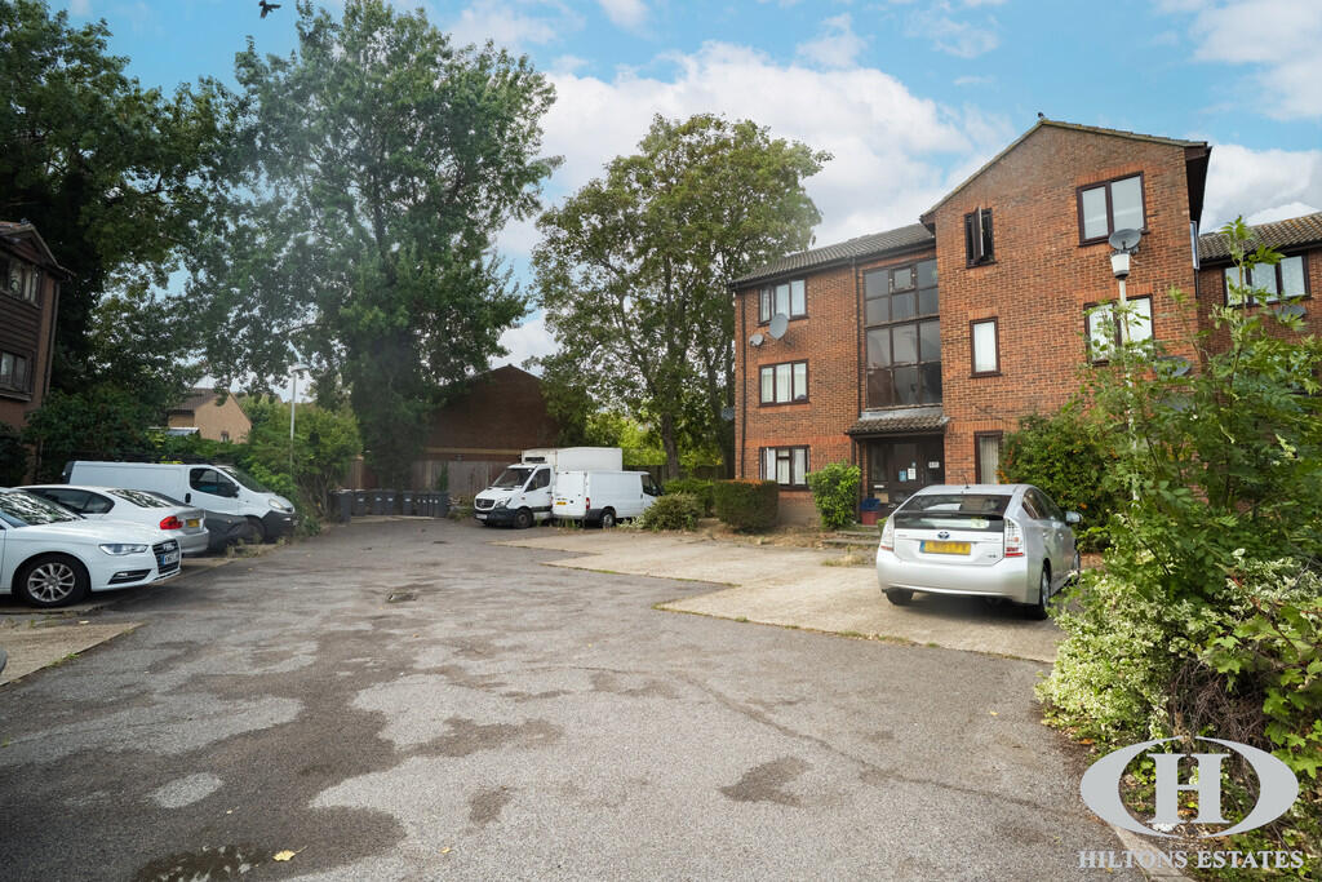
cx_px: 661
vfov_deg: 73.8
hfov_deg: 96.7
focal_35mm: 16
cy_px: 441
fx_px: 588
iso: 500
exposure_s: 1/3200
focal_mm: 16
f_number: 8
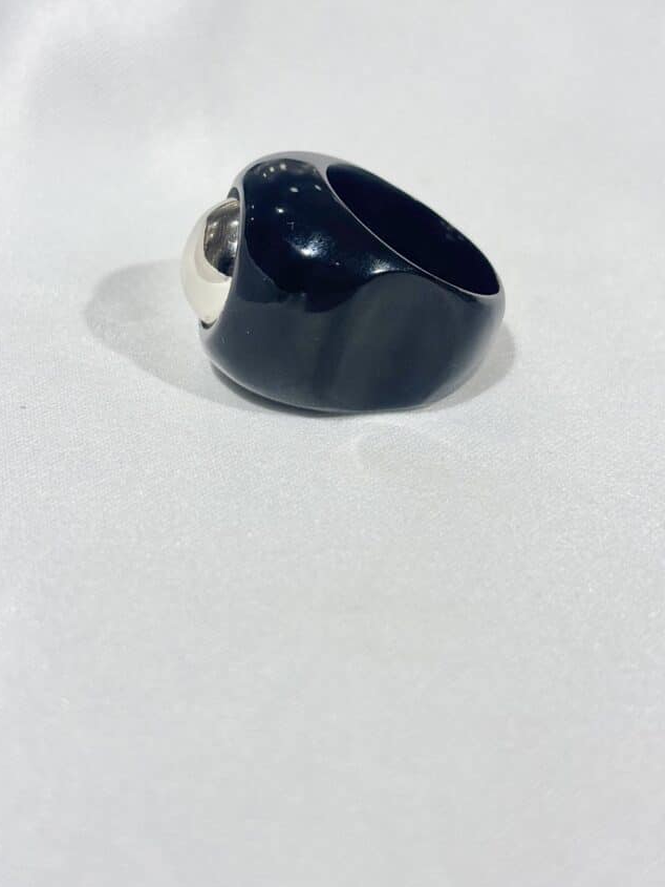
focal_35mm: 63
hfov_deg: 23.3
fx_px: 1613
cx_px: 329
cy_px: 385
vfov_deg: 30.7
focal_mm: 5.96
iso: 32
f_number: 1.6
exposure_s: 1/264
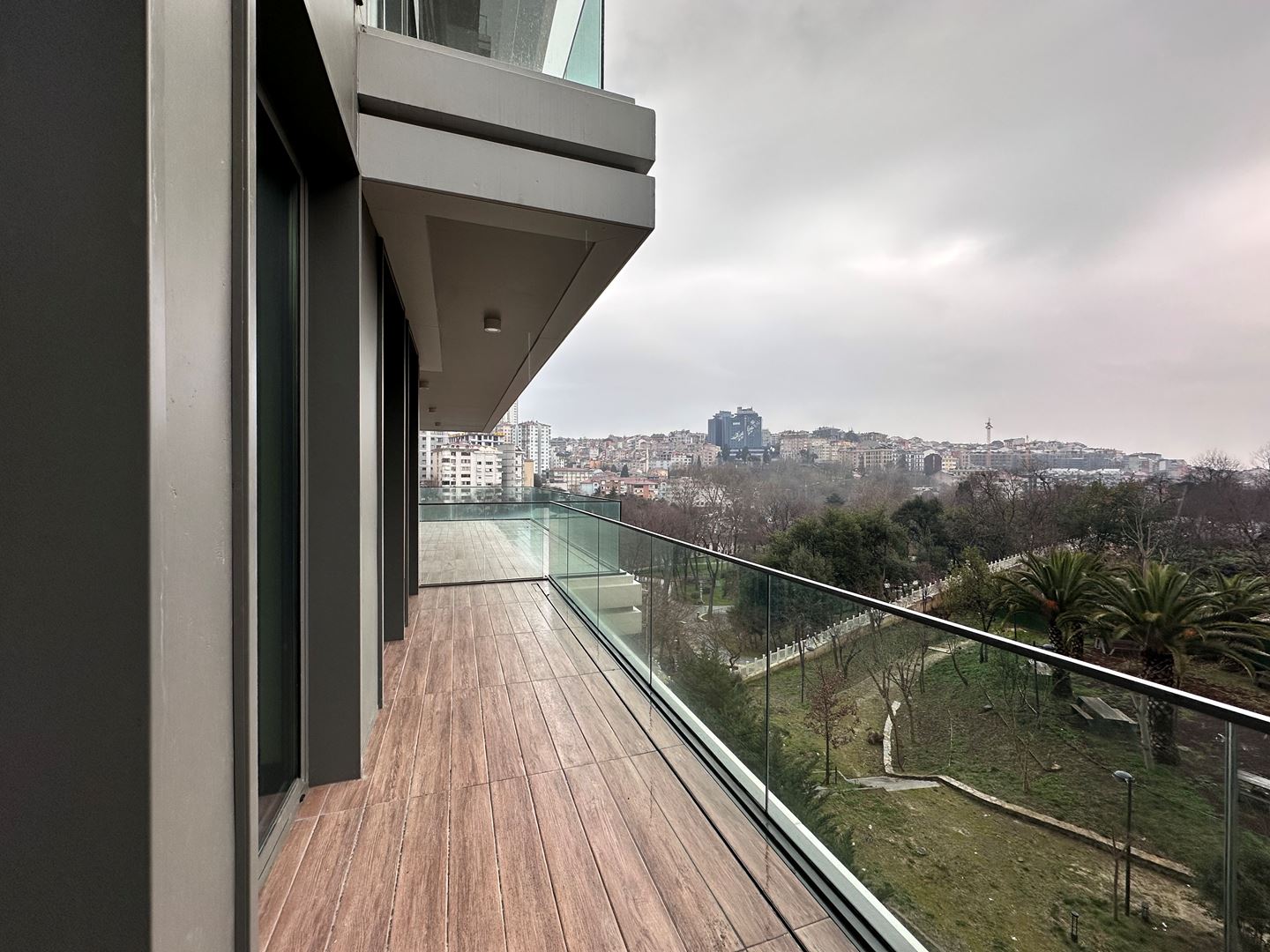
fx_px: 514
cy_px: 476
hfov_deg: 102.1
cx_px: 635
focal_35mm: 14
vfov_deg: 85.7
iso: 40
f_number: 2.2
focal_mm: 2.22
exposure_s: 1/177
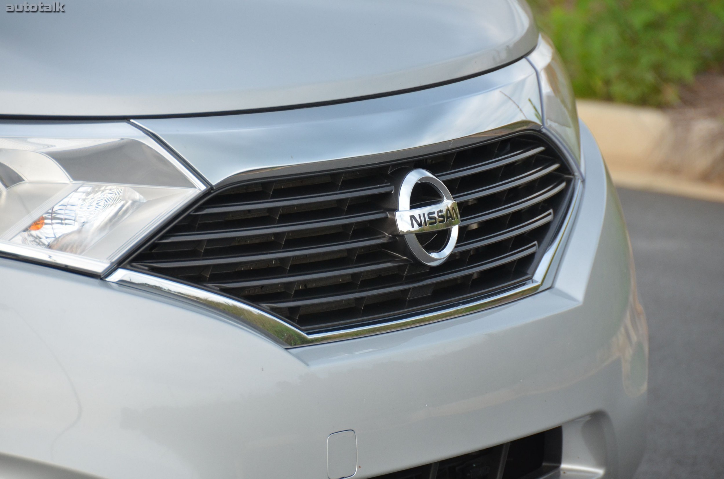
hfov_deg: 8.1
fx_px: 5118
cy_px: 240
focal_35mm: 255
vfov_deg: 5.4
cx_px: 362
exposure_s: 1/500
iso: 800
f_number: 5.6
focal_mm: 170
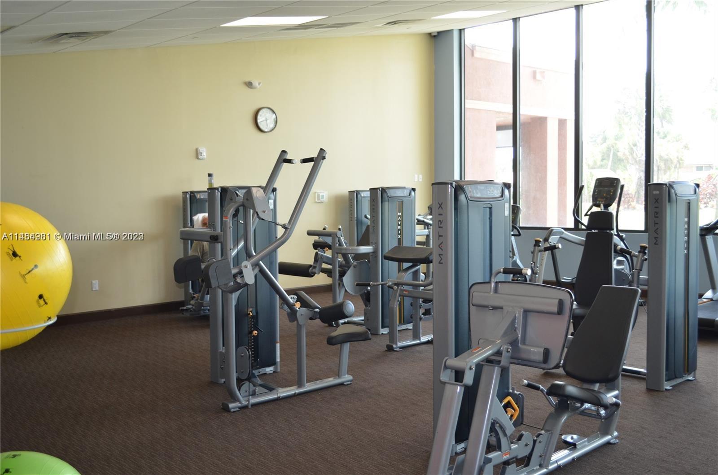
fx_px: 716
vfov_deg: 36.7
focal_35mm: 36
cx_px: 359
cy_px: 238
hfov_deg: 53.2
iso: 400
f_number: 4
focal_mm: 24
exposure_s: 1/80
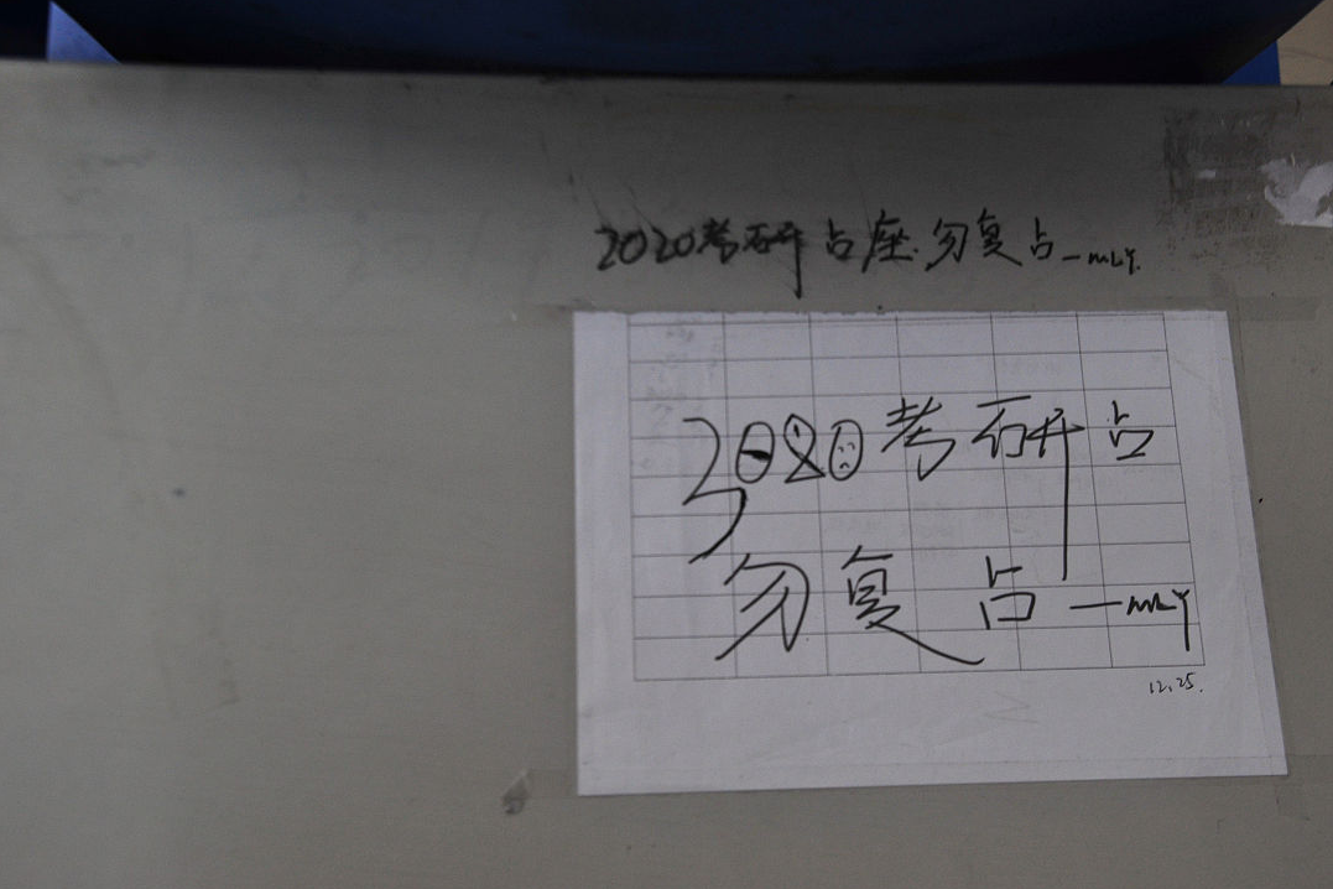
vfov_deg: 27.5
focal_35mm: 49
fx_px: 1814
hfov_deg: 40.3
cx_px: 720
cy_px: 399
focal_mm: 44
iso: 800
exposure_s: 1/80
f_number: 6.3
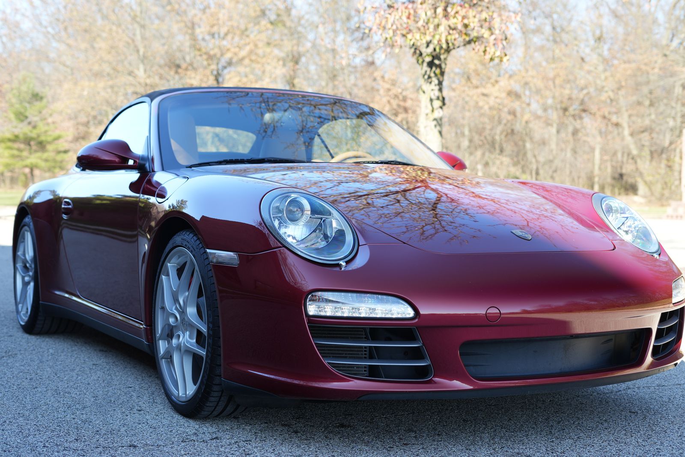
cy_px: 228
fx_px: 951
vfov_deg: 27.0
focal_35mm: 50
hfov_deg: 39.6
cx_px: 342
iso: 100
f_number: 4
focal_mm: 50
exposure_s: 1/60
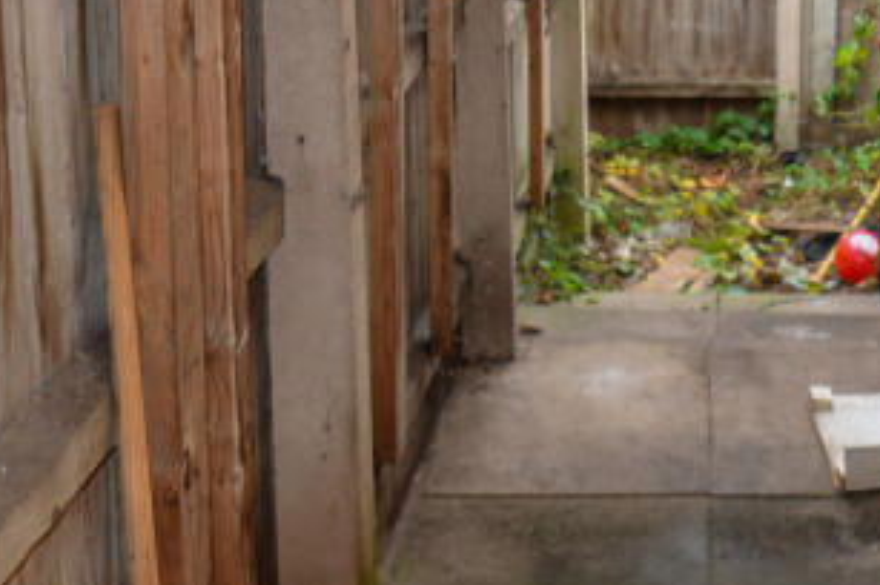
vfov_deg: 18.4
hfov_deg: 28.1
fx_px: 1709
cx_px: 740
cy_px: -116
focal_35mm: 70
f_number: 4
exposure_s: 1/125
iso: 280
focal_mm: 14
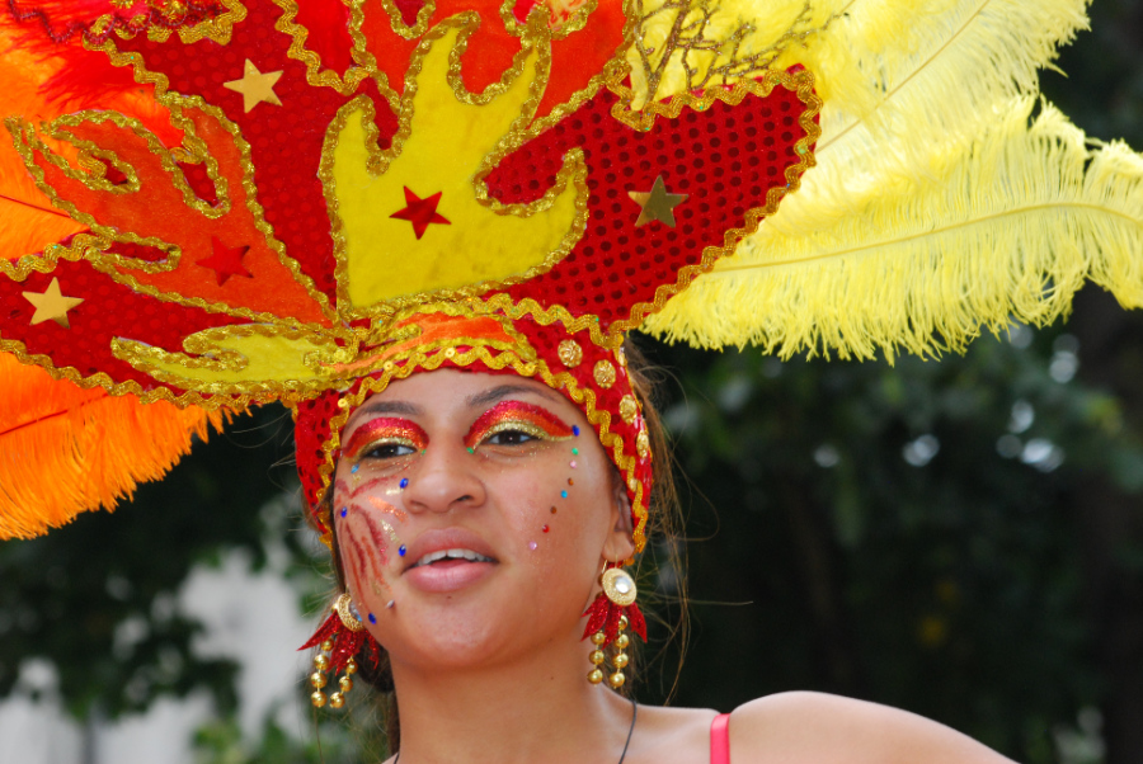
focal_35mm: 202
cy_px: 382
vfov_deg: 6.8
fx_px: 6435
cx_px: 572
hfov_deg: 10.1
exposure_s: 1/200
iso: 640
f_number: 9
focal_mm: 135
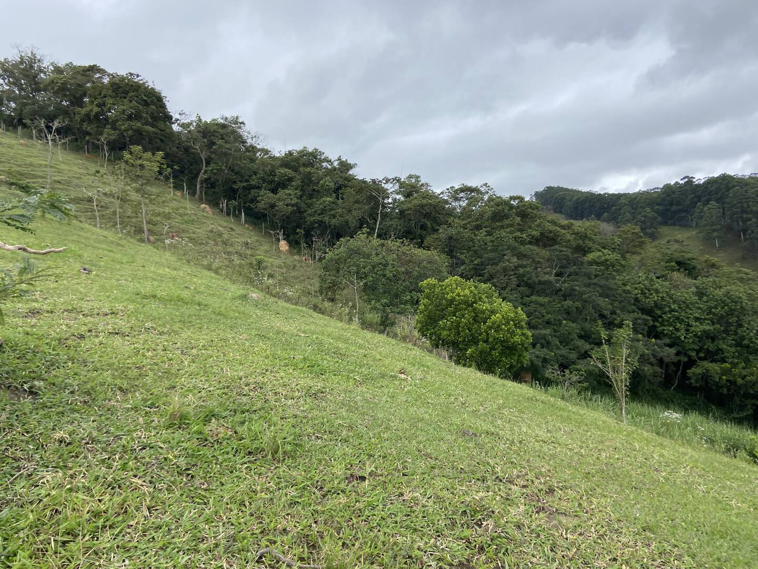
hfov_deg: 67.3
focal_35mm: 26
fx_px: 569
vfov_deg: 53.1
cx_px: 379
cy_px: 284
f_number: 1.8
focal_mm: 4.25
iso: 32
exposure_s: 1/752
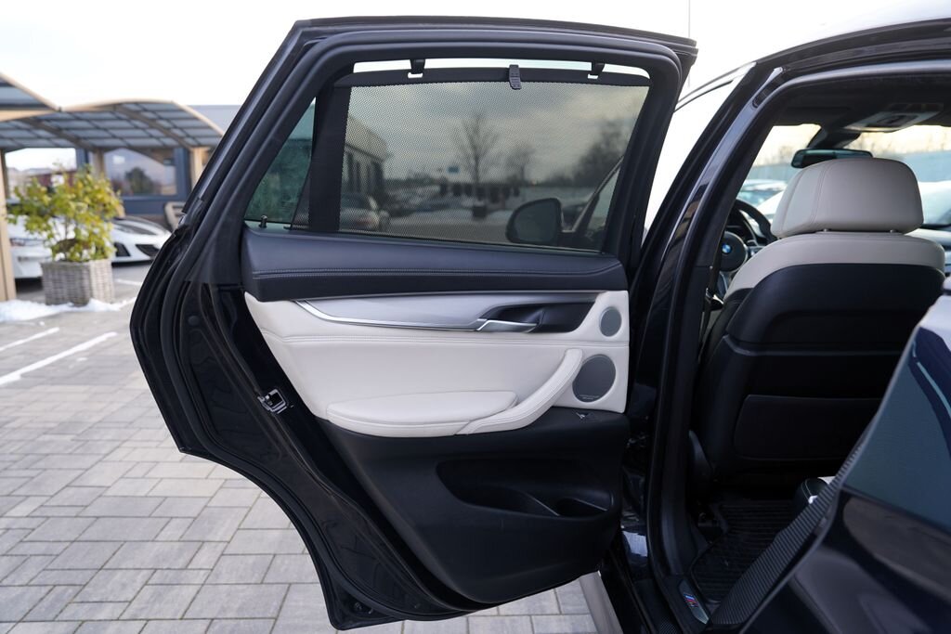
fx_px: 660
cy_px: 317
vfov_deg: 51.3
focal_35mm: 25
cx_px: 476
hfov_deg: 71.5
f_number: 3.5
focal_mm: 25
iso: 100
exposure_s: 1/50
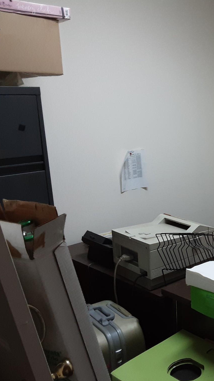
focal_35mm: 41
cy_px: 190
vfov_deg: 49.4
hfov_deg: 26.1
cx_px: 253
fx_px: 414
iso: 125
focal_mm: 2.9
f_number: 1.9
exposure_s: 1/40
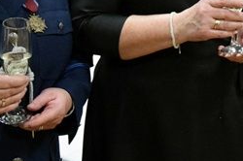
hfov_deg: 16.8
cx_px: 245
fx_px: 802
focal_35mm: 119
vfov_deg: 11.2
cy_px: -48
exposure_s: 1/100
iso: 5000
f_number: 3.8
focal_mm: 22
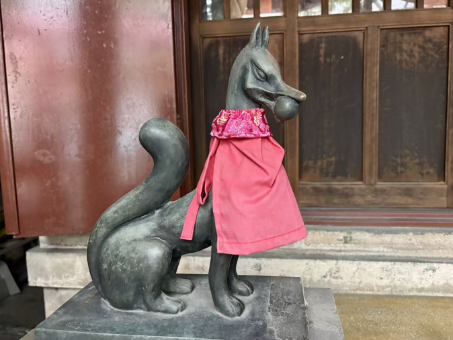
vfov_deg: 51.4
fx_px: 353
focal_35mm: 27
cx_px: 229
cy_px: 166
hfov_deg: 65.3
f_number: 1.6
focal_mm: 5.96
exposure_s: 1/33
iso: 500
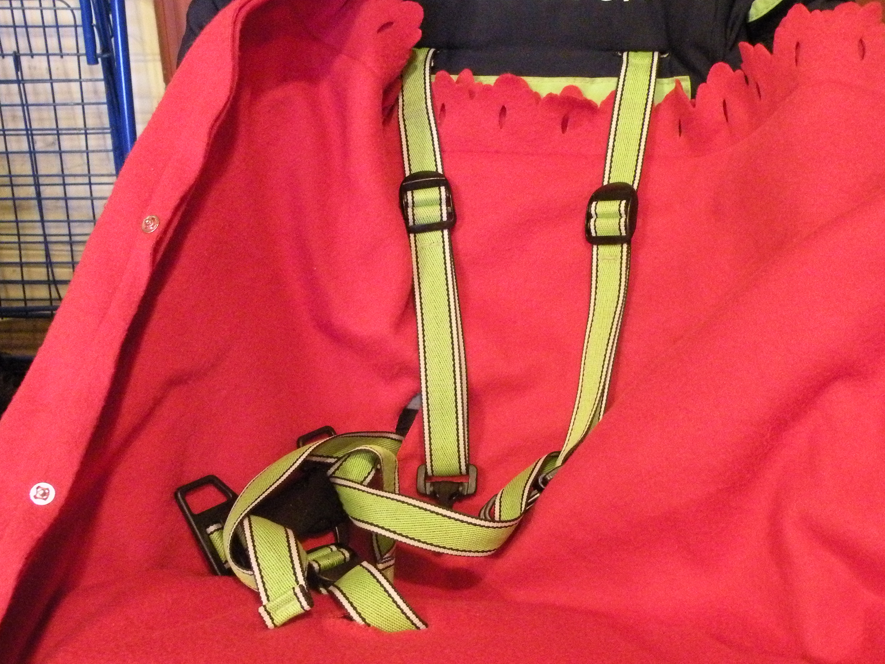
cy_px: 320
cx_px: 508
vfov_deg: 36.0
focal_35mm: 40
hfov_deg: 46.7
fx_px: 1023
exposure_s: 1/8
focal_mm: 4.7
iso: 449
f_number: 2.8
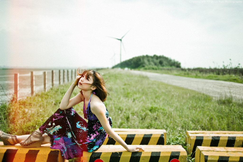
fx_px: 236
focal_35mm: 35
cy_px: 81
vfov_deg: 37.8
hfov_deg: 54.5
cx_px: 122
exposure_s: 1/2500
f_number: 2
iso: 100
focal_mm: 35
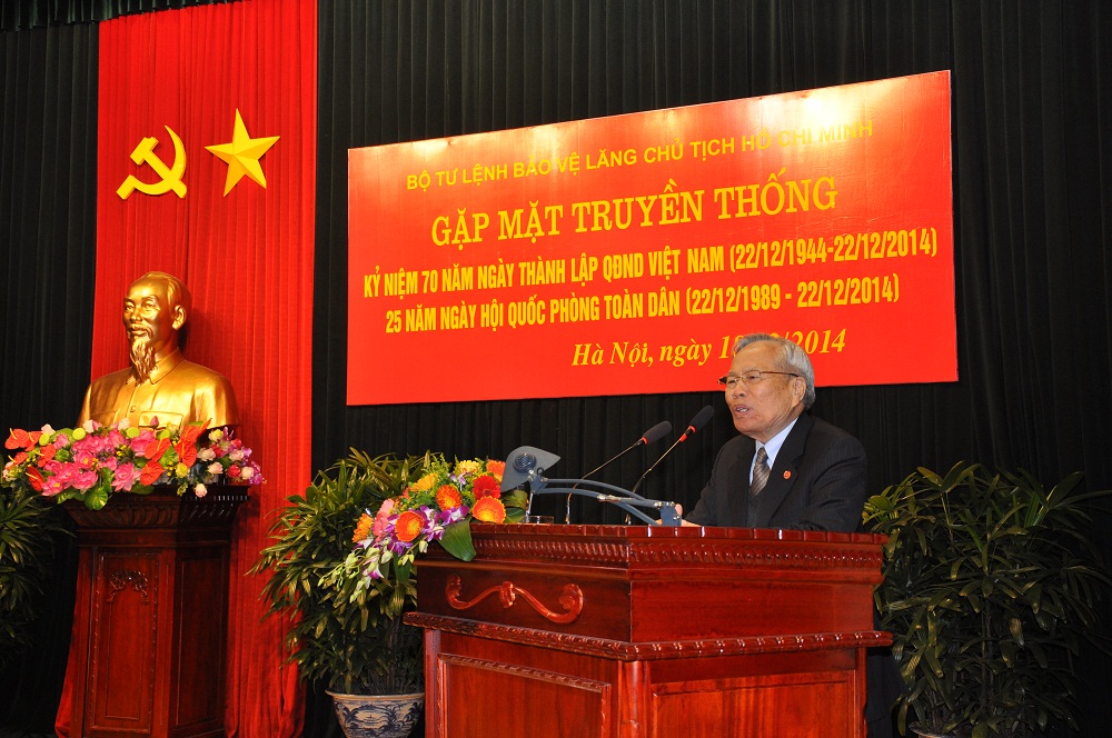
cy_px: 369
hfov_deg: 41.2
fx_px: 1481
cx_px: 556
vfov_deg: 28.0
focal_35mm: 48
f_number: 5.6
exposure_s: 1/60
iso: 640
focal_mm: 32
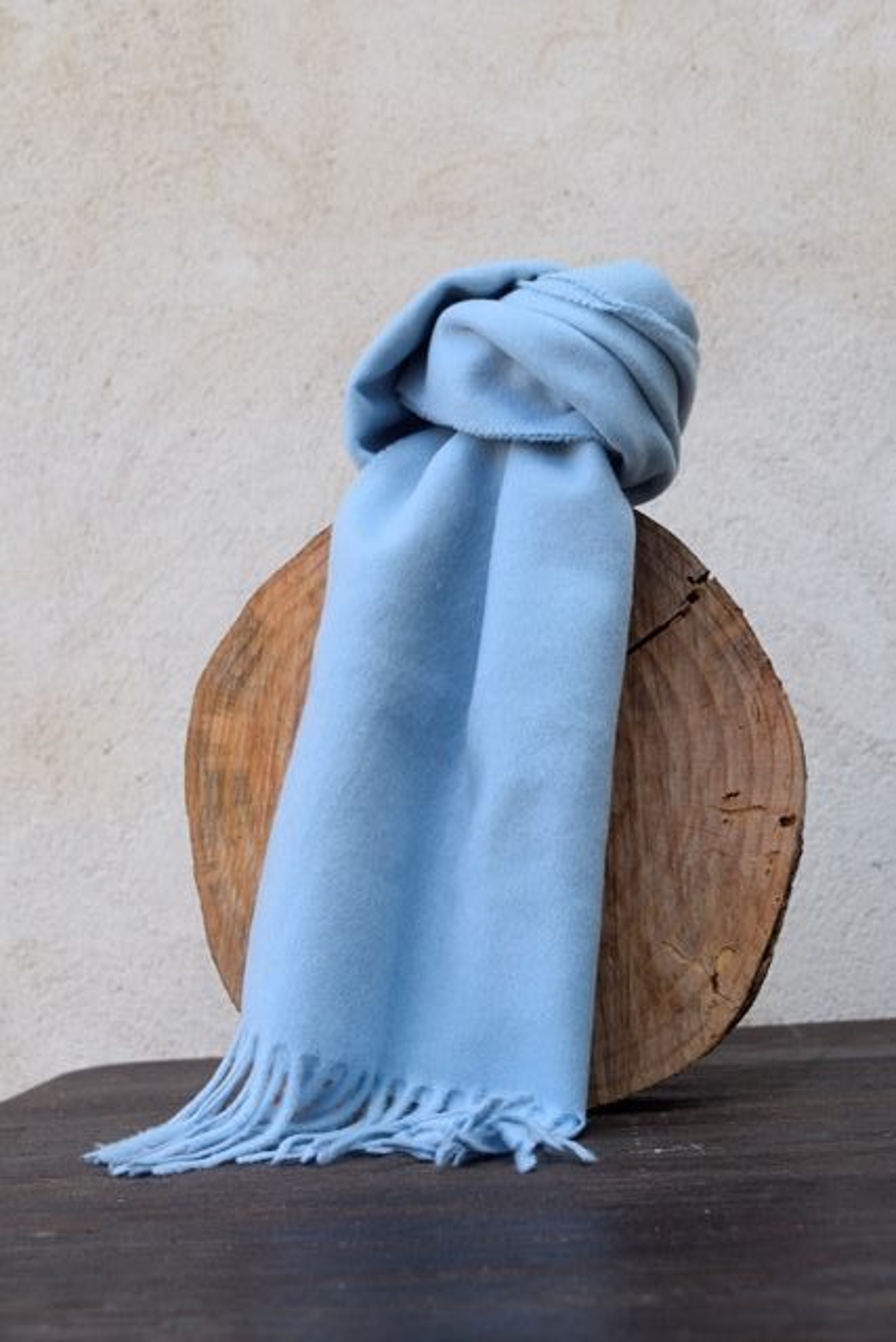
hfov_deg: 25.8
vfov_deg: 37.8
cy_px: 671
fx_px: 1959
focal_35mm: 52
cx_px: 448
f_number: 8
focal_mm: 35
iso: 400
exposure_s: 1/250
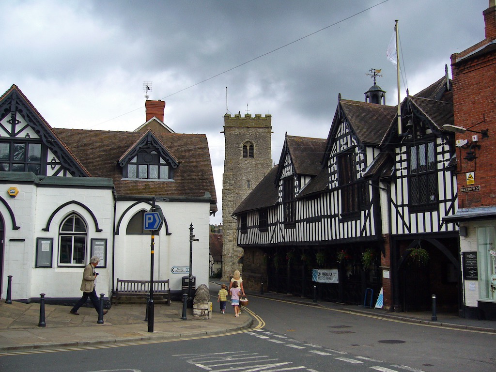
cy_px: 186
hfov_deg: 52.6
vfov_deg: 40.7
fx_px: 502
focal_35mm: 35
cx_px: 248
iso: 80
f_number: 5.6
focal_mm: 5.8
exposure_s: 1/125
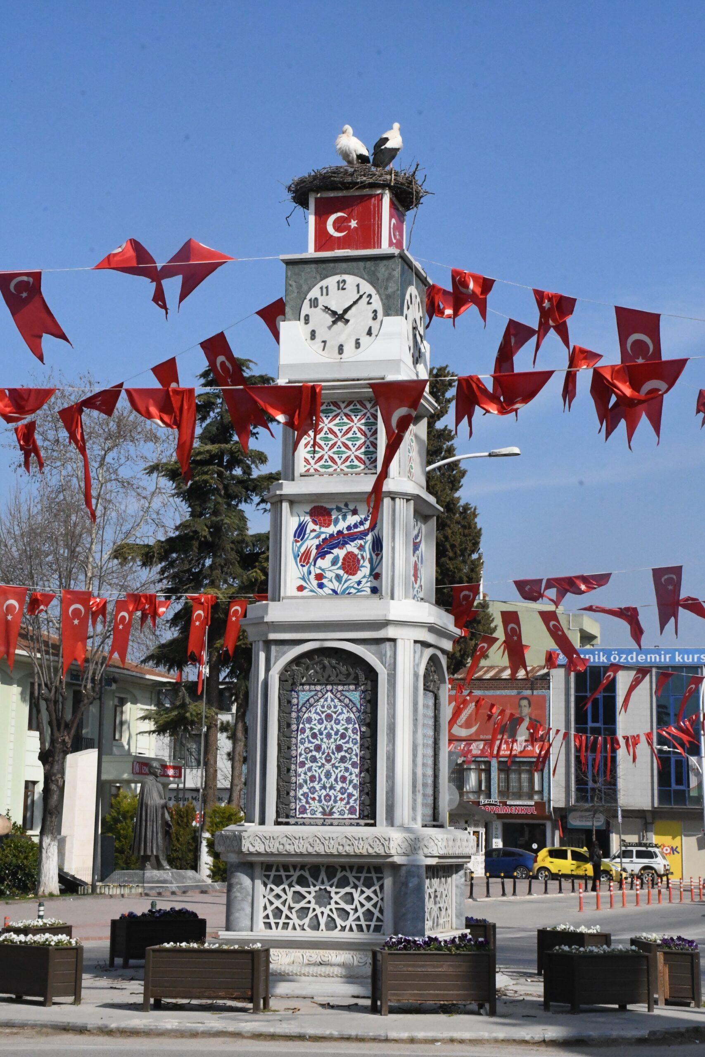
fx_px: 2115
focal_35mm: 72
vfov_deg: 28.1
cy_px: 528
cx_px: 352
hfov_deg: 18.9
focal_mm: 48
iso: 5000
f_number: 22
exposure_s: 1/3200
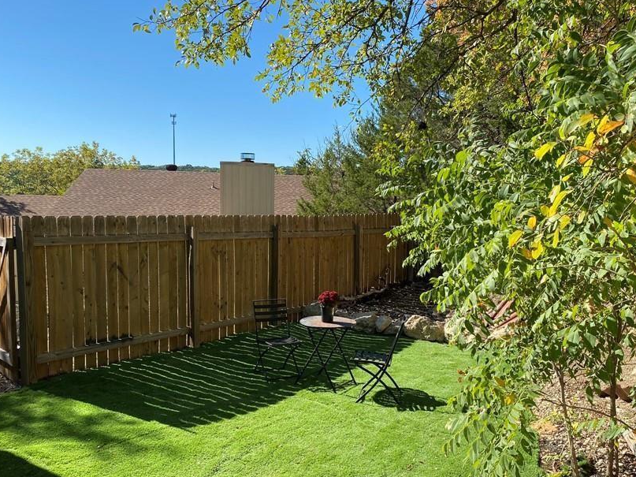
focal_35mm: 33
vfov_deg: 42.9
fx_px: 606
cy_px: 263
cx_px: 331
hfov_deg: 55.3
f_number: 1.8
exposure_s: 1/1838
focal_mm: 4.25
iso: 32
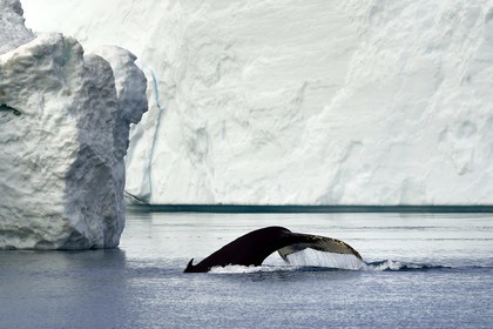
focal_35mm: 280
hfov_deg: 7.4
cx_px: 246
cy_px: 164
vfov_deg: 4.9
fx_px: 3834
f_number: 8
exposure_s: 1/500
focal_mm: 280
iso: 200
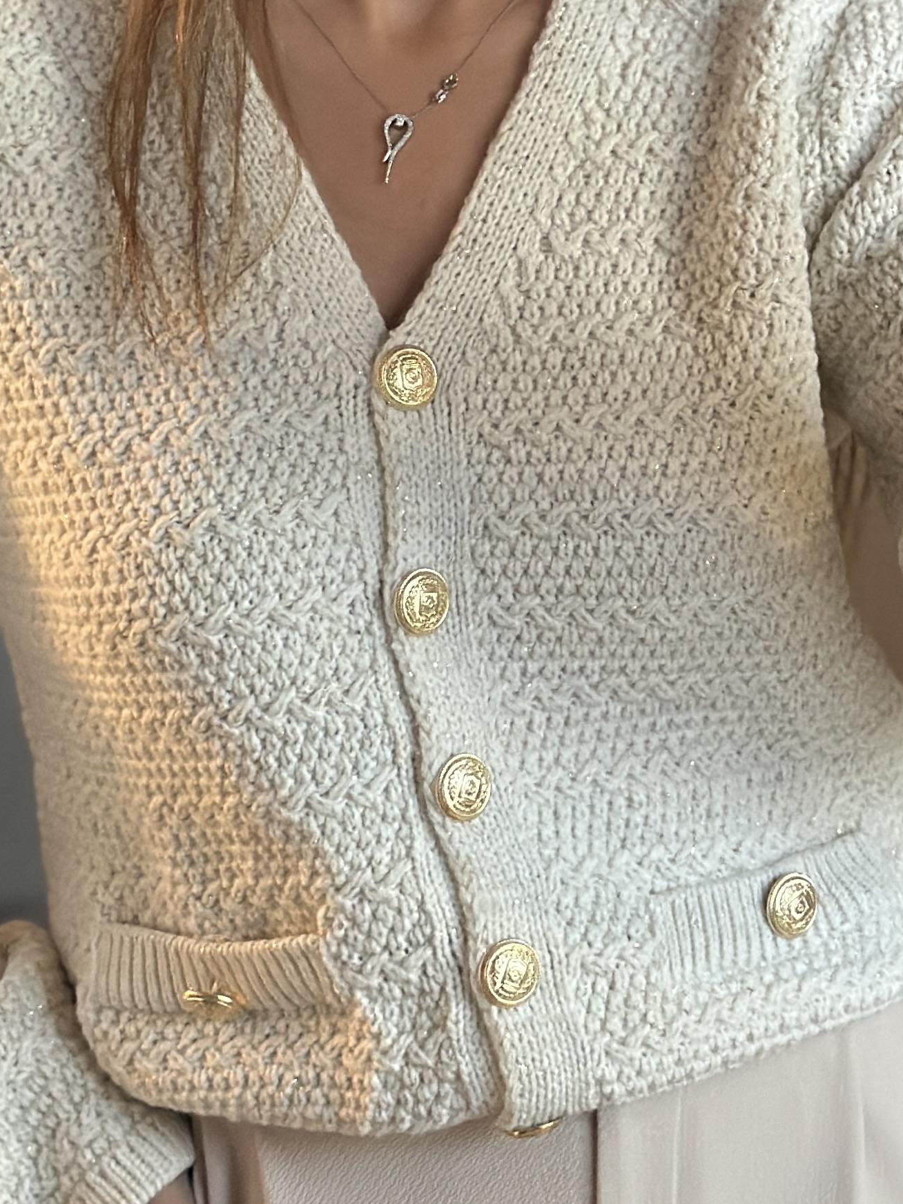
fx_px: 3861
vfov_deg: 17.6
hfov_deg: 13.3
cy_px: 329
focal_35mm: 111
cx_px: 493
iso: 640
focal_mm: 6.86
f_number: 1.78
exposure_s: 1/33
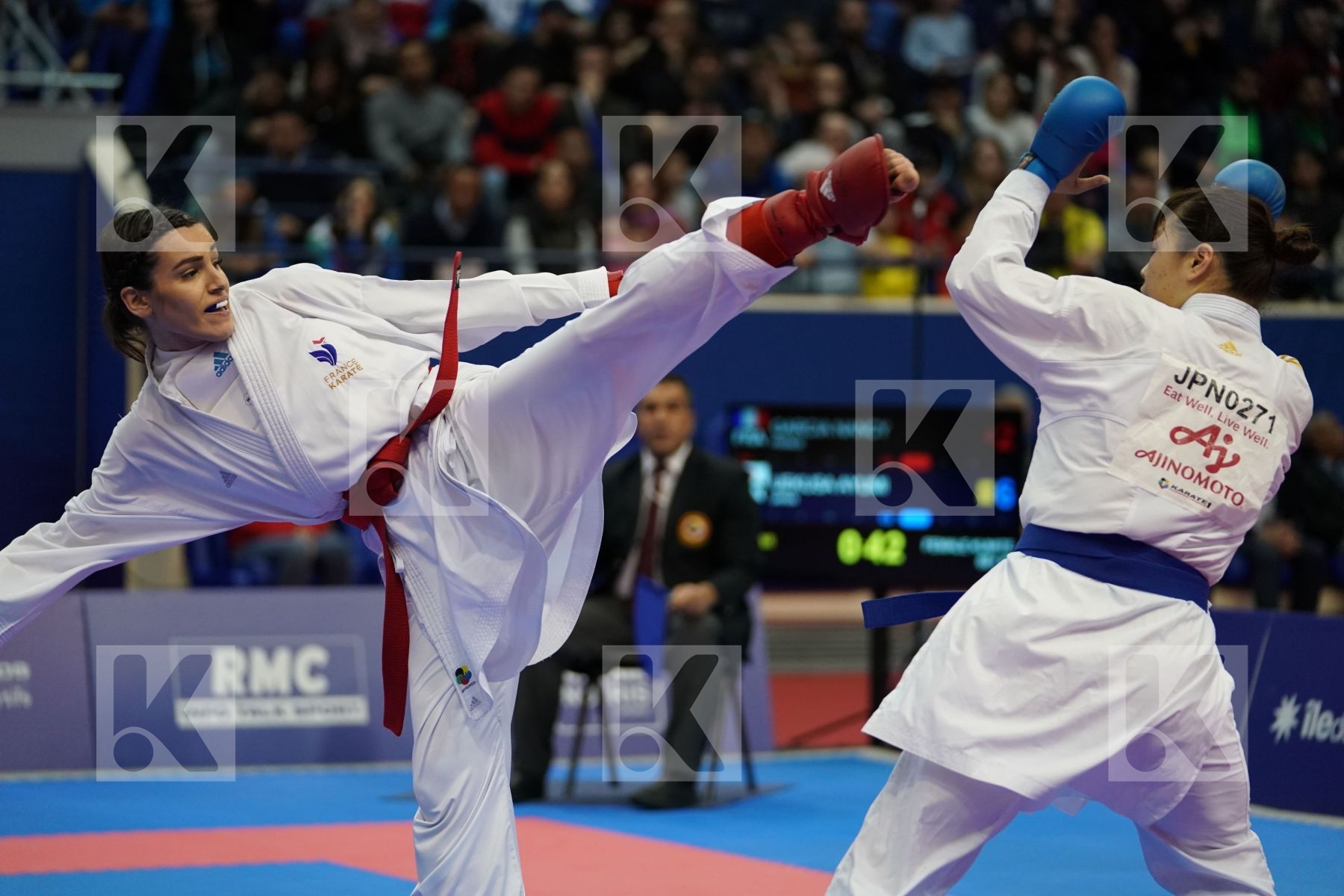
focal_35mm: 134
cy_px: 448
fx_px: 5002
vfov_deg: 10.2
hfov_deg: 15.3
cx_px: 672
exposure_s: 1/1000
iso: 2500
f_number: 2.8
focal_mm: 134
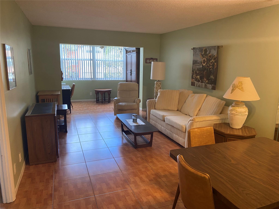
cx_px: 140
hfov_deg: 67.3
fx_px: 210
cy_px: 104
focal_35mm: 26
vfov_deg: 53.1
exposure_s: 1/60
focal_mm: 4.25
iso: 160
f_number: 1.8
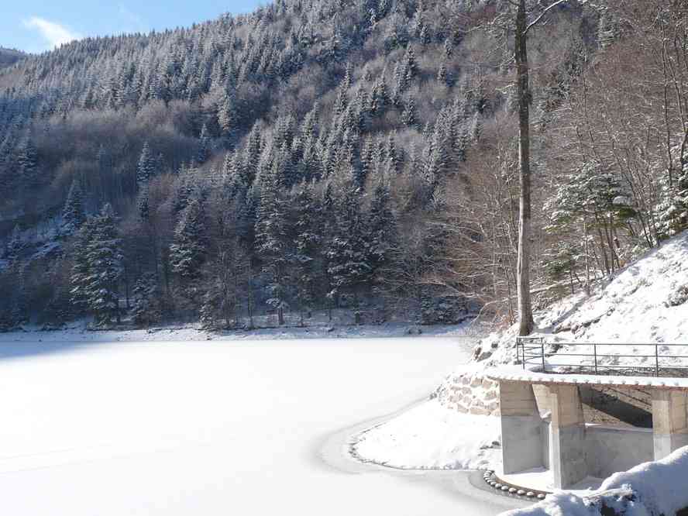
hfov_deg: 39.7
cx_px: 344
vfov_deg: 30.3
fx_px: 954
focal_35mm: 48
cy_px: 258
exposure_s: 1/160
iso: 100
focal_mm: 5.8
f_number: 8
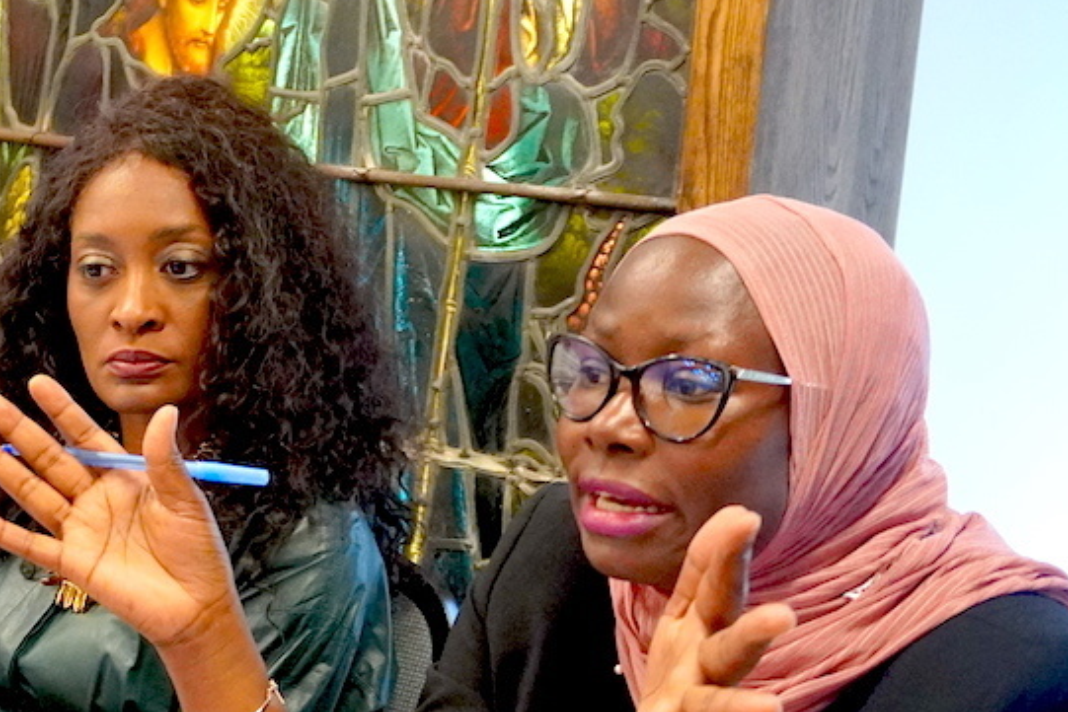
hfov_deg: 23.5
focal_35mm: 83
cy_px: 572
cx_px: 36
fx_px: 2466
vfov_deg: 16.3
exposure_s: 1/160
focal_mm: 25
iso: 3200
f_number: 4.5
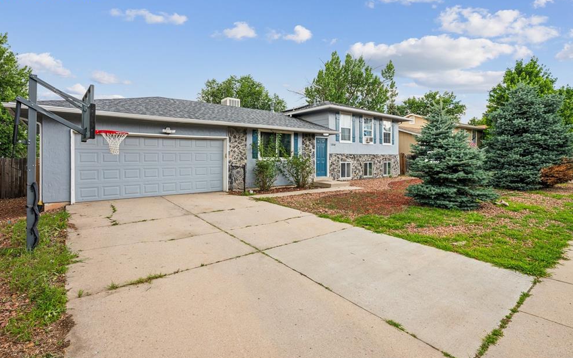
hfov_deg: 91.1
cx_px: 287
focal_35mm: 18
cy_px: 164
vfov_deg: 64.9
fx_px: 281
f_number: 9
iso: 100
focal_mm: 17
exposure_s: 1/30
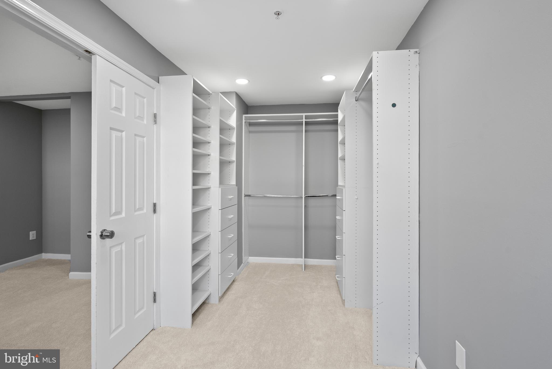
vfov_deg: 73.8
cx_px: 276
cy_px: 184
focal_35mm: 16
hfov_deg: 96.7
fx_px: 245
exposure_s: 1/25
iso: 800
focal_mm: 16
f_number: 8
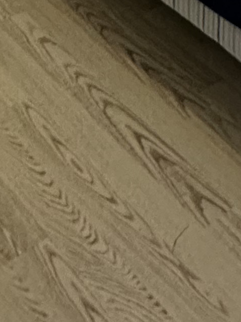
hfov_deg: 16.6
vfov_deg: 16.9
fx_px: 826
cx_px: 169
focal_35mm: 89
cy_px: -304
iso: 500
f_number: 2.2
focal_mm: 2.22
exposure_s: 1/50
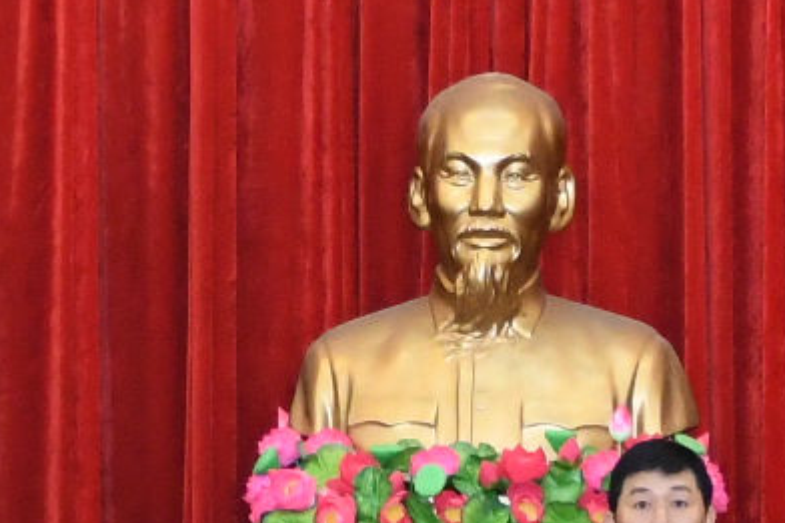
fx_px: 7432
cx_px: 637
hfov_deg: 6.0
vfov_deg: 4.0
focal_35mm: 341
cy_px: 567
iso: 2500
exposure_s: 1/200
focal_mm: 32
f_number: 4
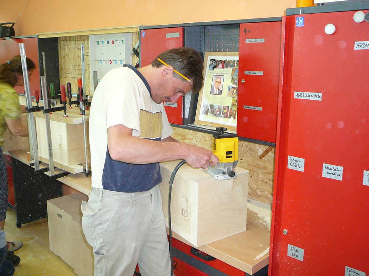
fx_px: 373
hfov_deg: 52.6
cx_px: 184
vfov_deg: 40.7
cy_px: 138
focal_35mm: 35
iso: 160
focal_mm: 5.2
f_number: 2.8
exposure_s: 1/30
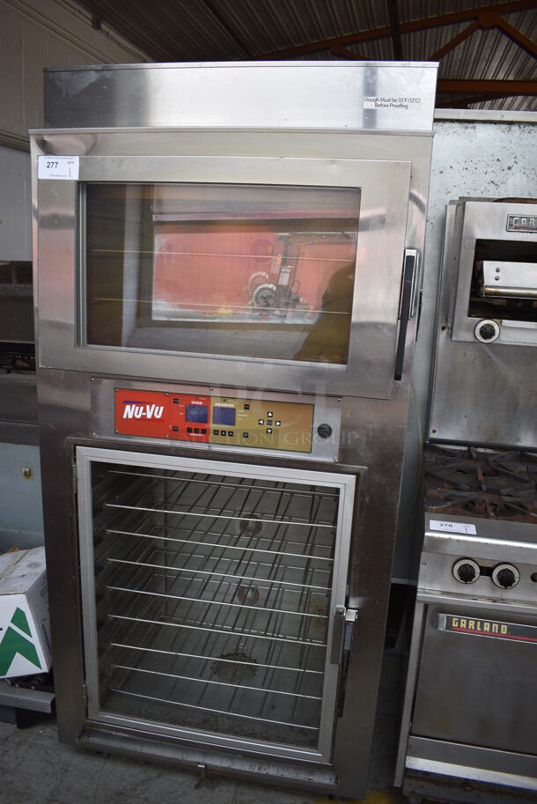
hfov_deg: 48.0
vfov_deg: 67.3
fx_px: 603
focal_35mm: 27
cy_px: 402
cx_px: 268
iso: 400
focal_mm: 18
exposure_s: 1/250
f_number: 4.5
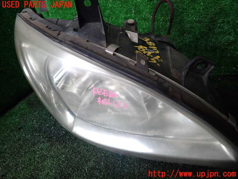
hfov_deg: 69.4
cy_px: 90
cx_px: 119
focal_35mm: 25
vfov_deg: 54.9
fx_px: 172
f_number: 2
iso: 200
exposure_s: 1/40
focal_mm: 4.5
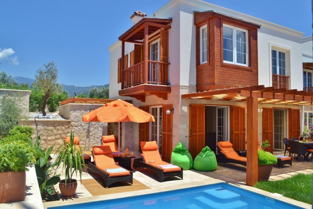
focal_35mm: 27
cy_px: 104
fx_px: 235
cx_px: 156
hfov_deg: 67.4
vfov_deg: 47.9
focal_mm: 18
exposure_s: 1/250
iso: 100
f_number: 8
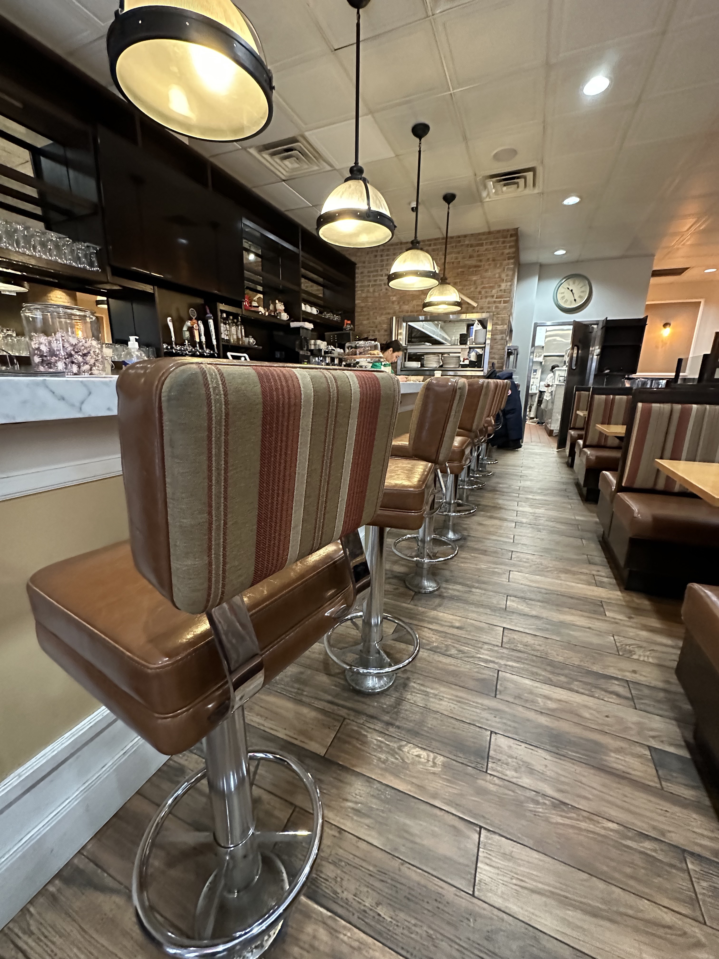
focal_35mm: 14
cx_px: 360
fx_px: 388
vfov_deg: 102.1
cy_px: 480
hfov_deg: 85.7
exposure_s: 1/60
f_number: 2.2
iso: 1000
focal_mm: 2.22
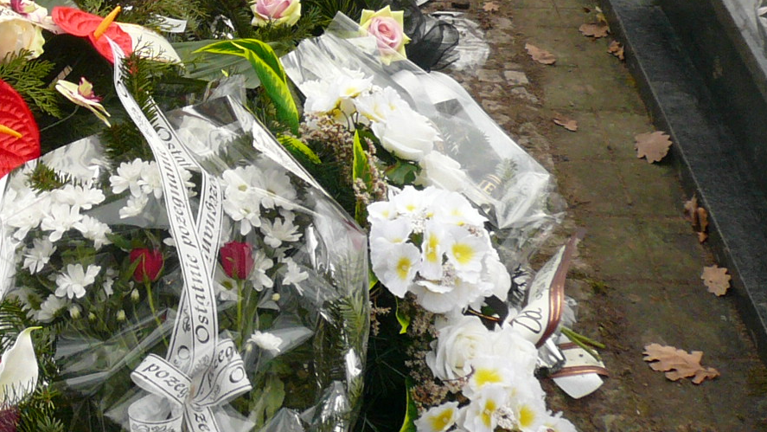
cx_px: 29
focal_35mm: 78
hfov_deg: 26.0
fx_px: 1586
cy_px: -25
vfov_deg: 15.2
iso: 100
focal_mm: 4.6
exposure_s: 1/200
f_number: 2.8
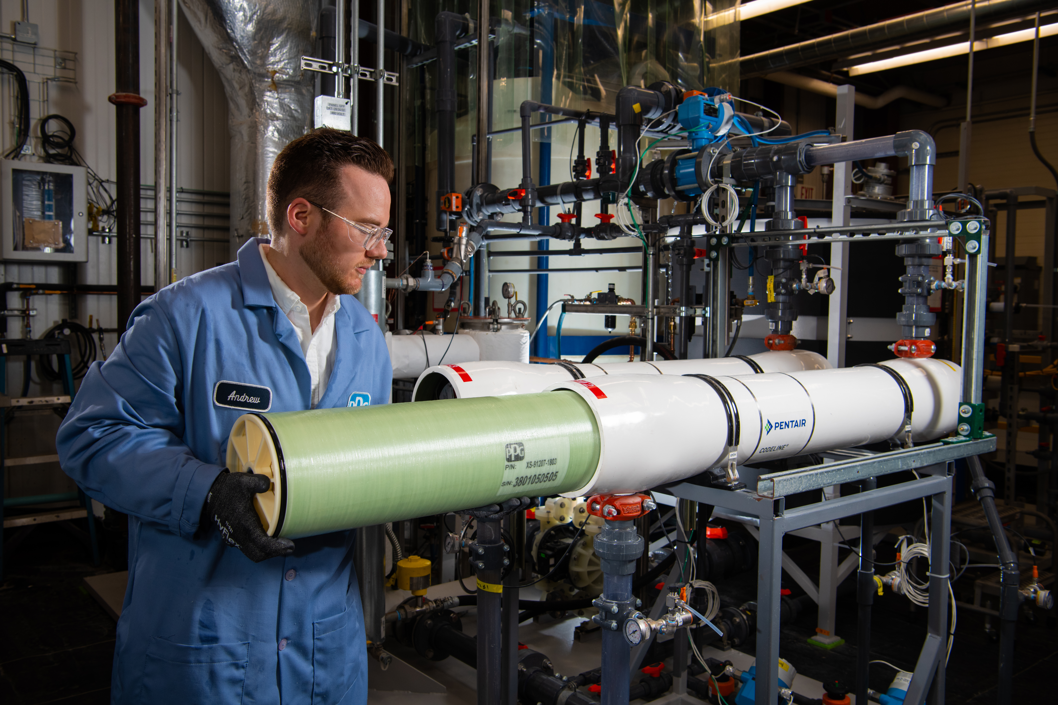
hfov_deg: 58.7
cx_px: 529
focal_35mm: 32
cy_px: 352
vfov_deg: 41.1
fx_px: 940
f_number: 8
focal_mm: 32
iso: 400
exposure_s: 1/60
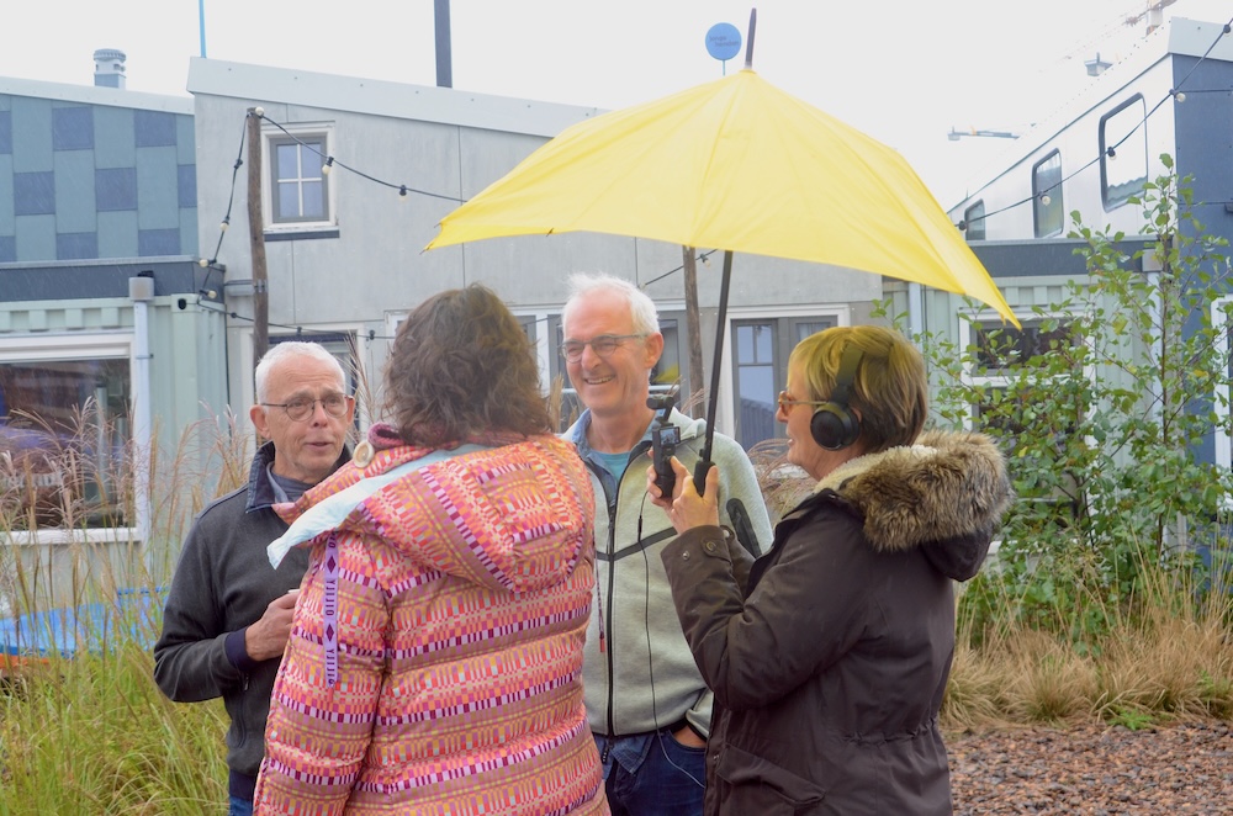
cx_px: 616
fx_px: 1845
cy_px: 408
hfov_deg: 36.9
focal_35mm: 54
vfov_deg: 24.9
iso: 400
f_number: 5.6
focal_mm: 36
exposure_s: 1/160
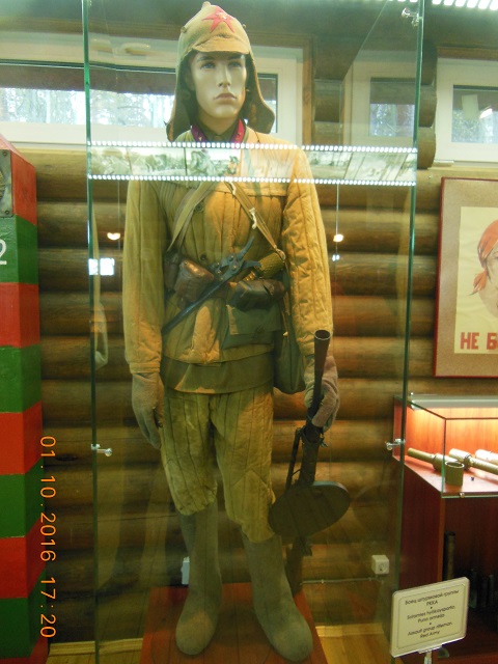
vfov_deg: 69.4
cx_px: 249
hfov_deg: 54.9
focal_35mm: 25
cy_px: 332
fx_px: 480
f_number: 3.5
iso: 400
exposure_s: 1/6
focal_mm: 4.5
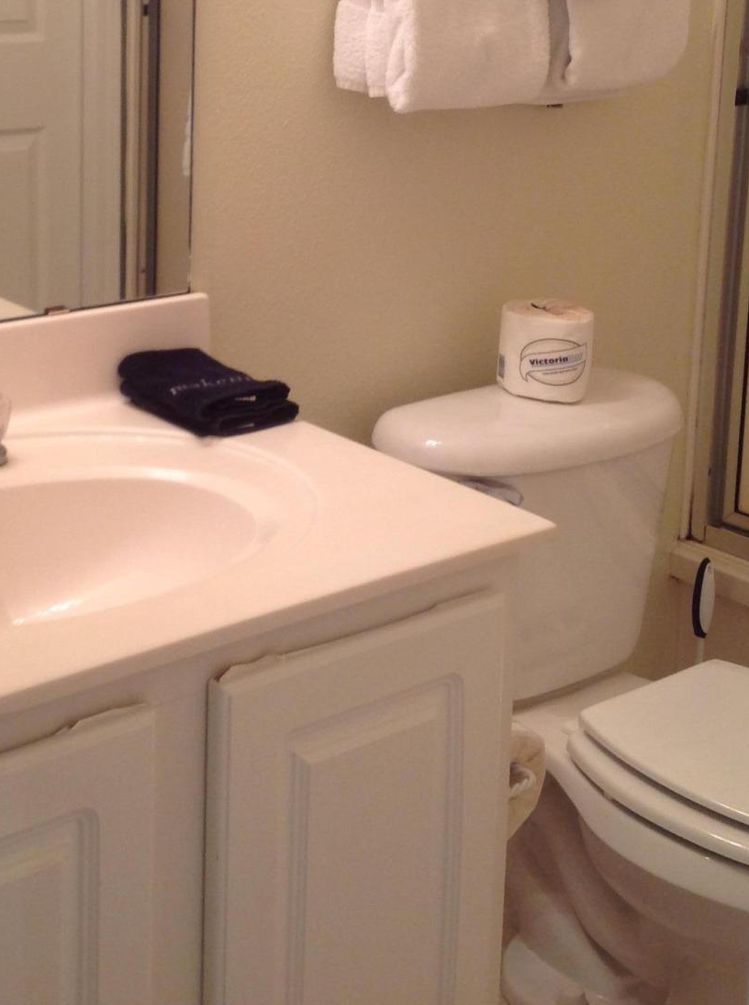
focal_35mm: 64
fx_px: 1853
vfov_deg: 29.6
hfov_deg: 22.8
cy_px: 206
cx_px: 313
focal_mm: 4.28
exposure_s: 1/17
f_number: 2.4
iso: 50
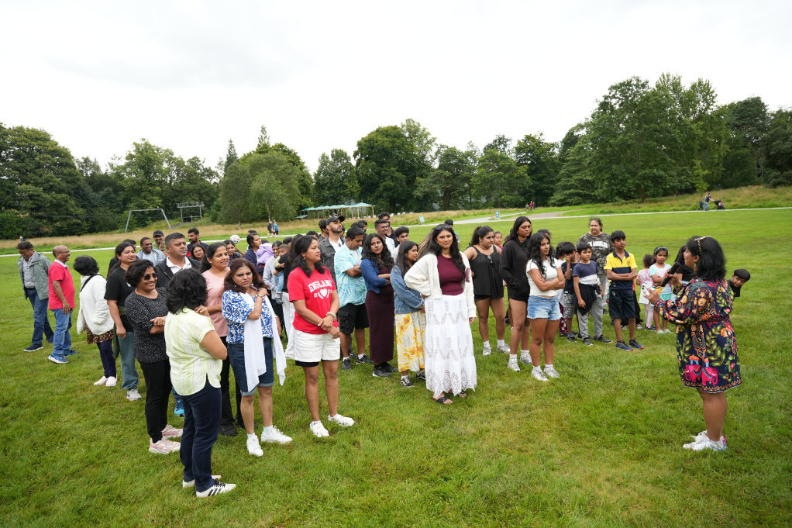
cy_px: 264
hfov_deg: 73.8
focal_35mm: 24
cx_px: 396
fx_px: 528
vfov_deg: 53.1
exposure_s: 1/800
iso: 400
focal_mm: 24
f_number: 4
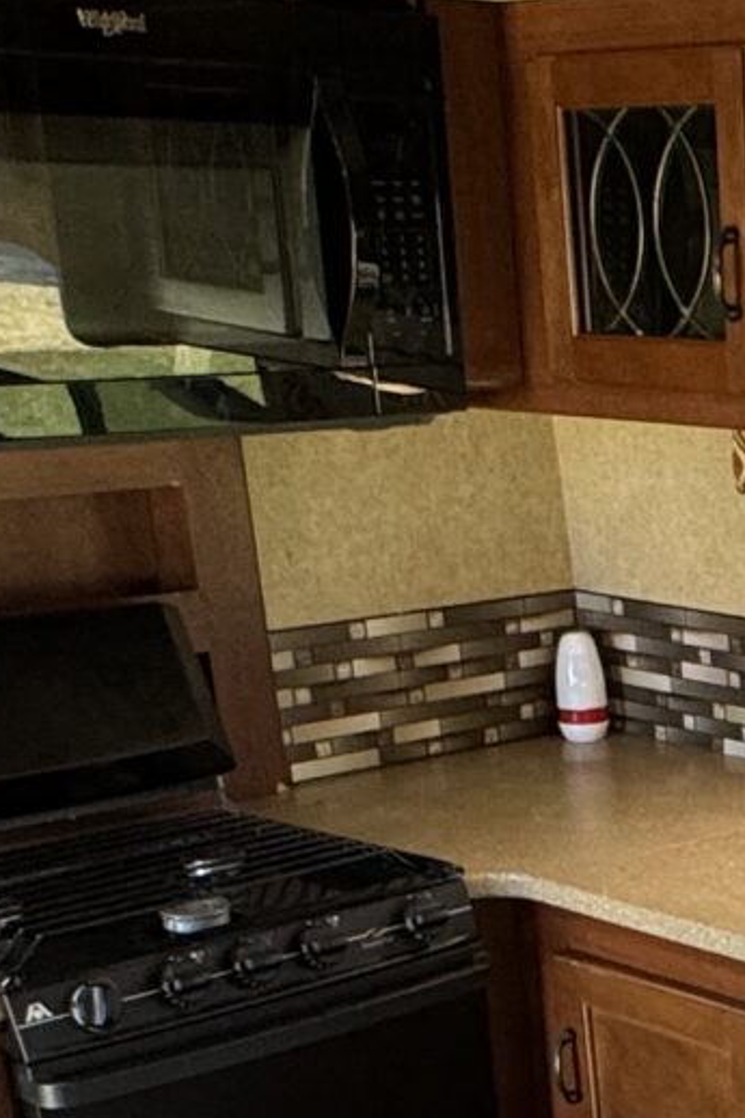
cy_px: 1135
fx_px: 2236
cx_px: 1112
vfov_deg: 26.5
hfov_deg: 17.1
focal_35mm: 72
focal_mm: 2.22
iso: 160
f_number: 2.2
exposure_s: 1/99
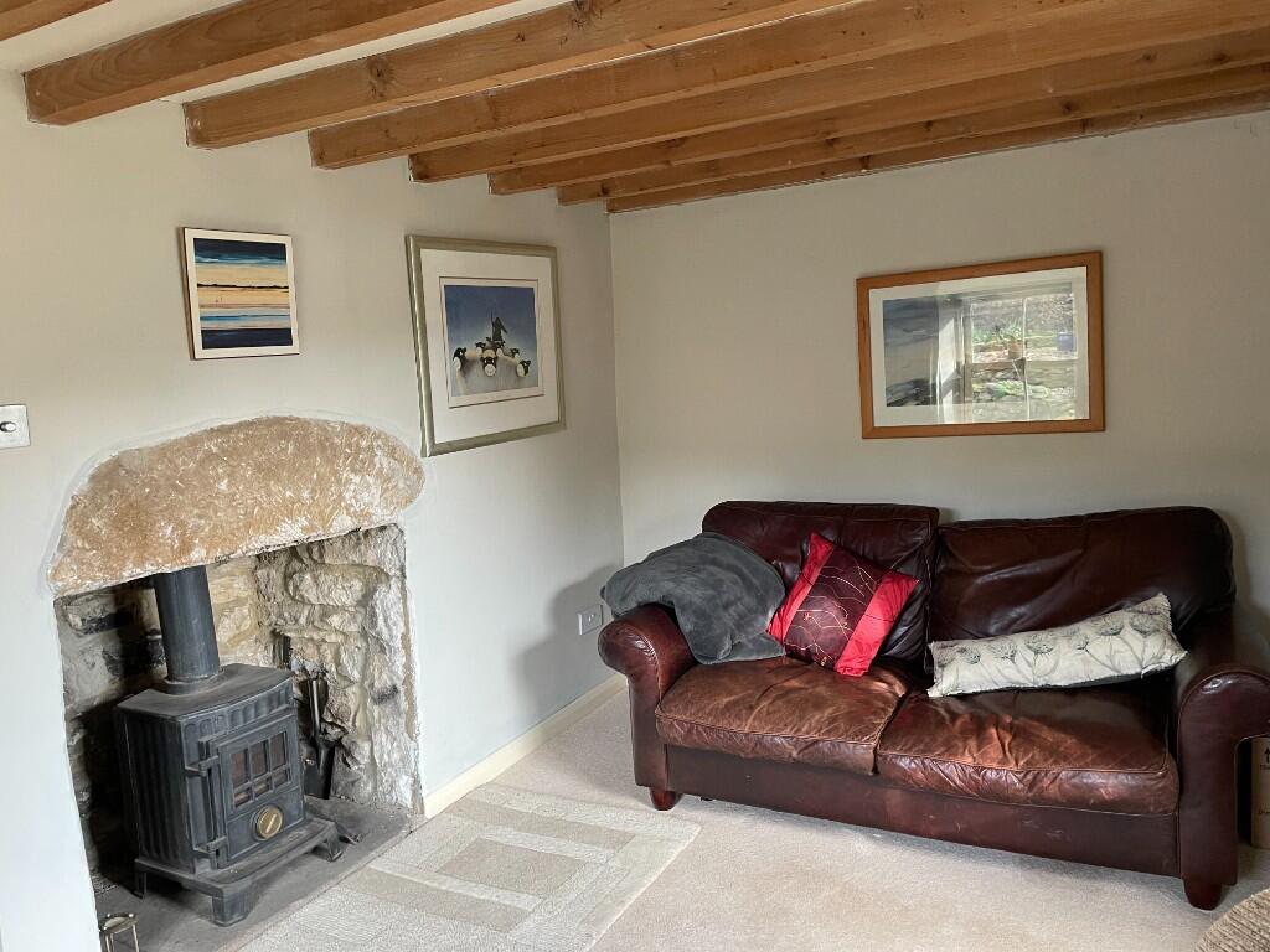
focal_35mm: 26
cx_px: 635
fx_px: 954
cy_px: 476
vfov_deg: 53.1
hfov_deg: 67.3
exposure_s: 1/81
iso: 125
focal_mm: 4.2
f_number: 1.6
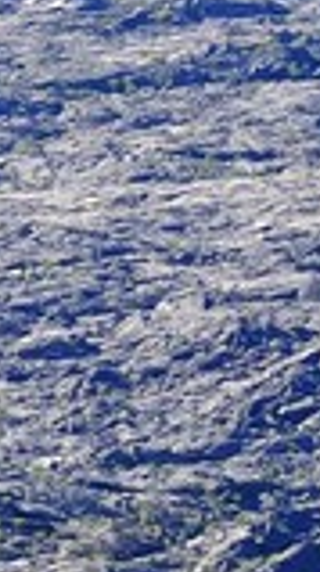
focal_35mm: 1107
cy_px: 1770
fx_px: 16761
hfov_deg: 1.1
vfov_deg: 1.9
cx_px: 1701
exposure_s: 1/200
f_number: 6.3
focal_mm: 105
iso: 400
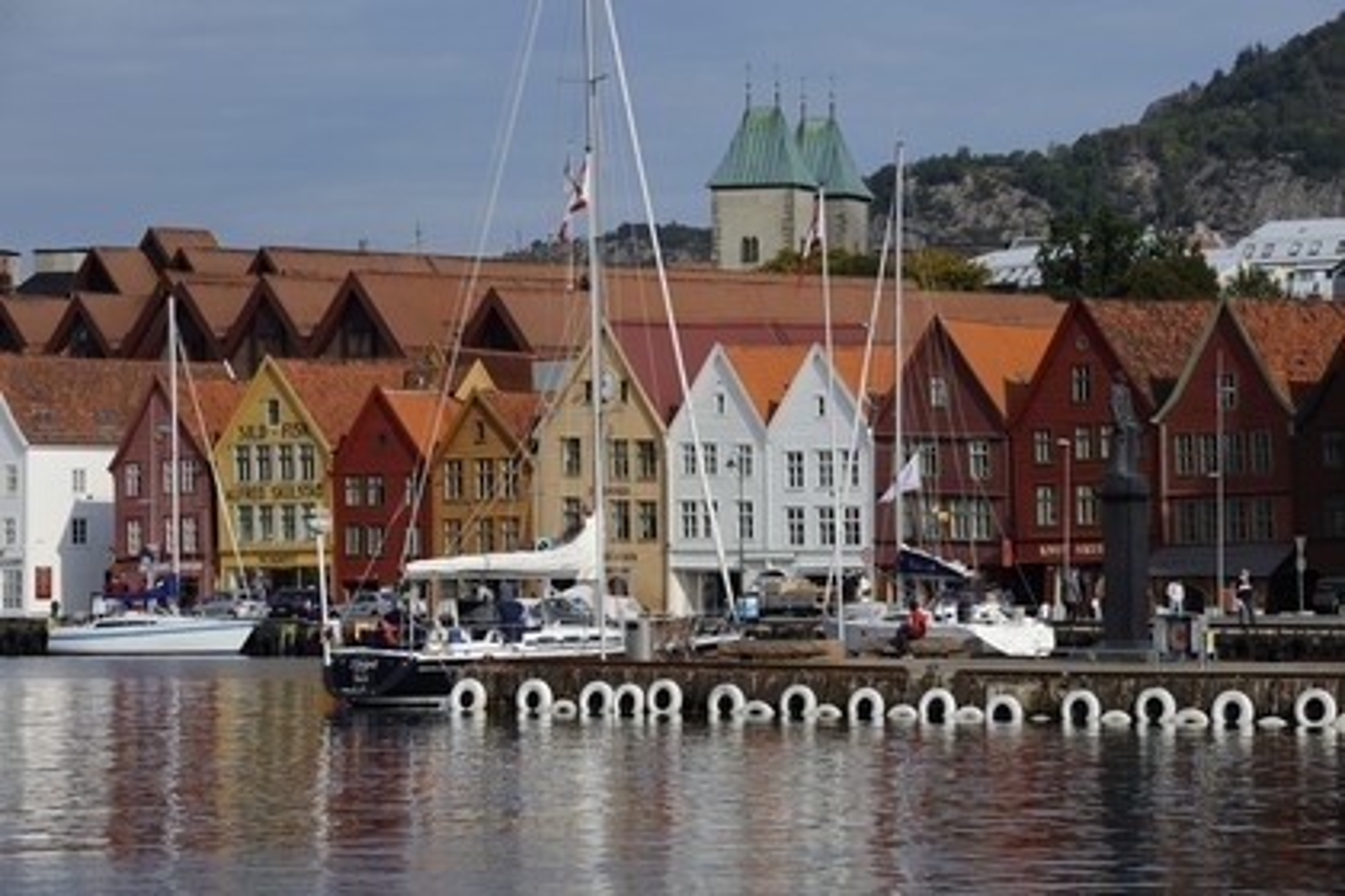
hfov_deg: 13.2
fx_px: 5791
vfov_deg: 8.9
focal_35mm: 155
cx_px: 672
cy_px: 448
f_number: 11
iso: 200
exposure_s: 1/320
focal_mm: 155
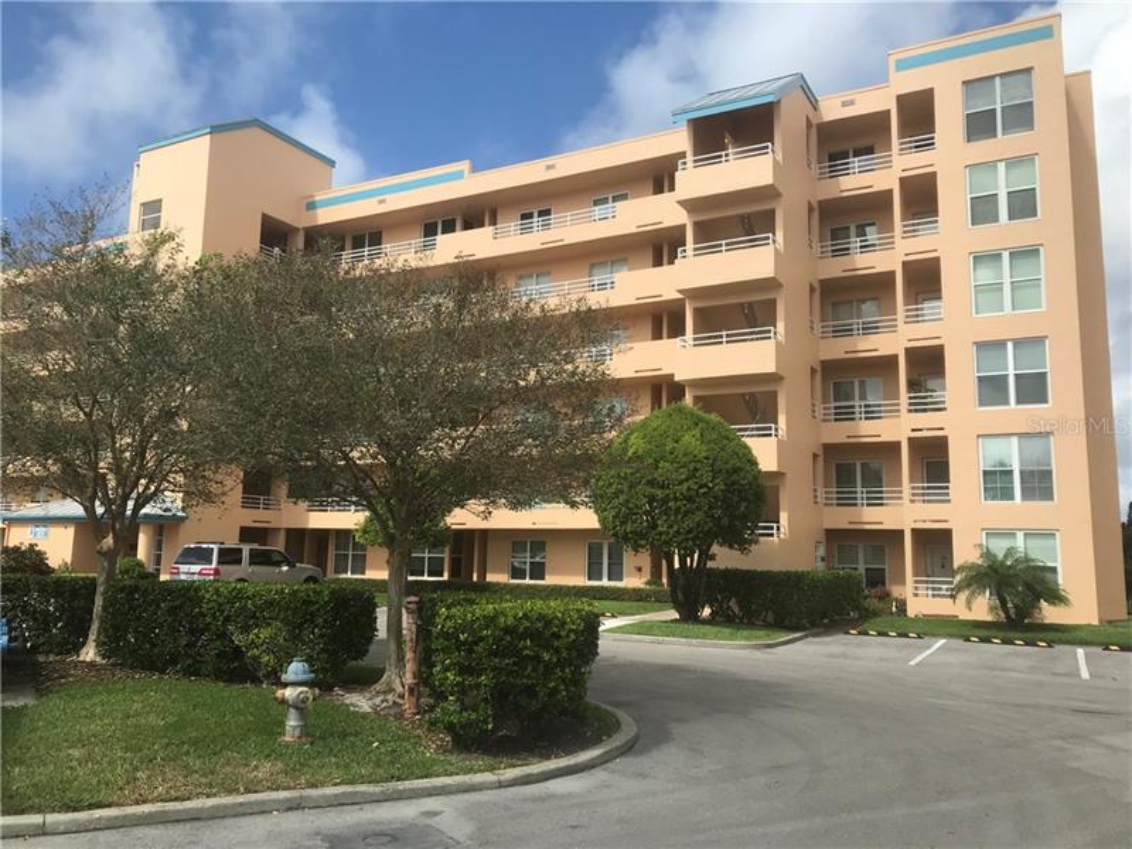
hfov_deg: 63.4
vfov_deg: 49.7
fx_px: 916
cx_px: 566
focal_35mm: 28
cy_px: 424
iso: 20
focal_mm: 3.99
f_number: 1.8
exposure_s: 1/2227
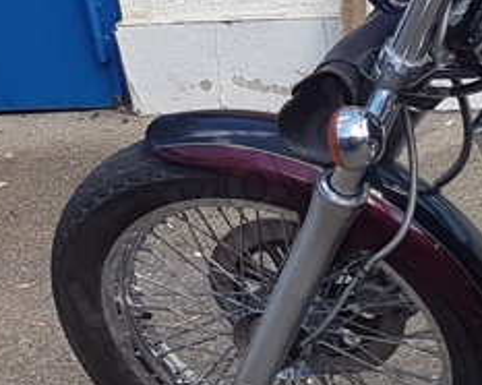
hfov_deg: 14.8
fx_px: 1554
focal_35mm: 109
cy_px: 242
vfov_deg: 14.1
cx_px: 937
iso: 40
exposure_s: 1/442
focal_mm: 4.2
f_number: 1.7
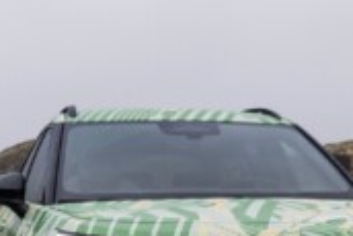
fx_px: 1354
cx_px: 318
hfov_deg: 14.7
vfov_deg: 9.8
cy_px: 268
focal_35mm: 138
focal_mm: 34
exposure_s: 1/30
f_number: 4.5
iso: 80
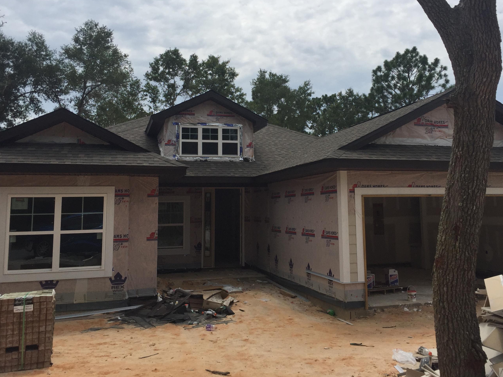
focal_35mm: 34
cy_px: 159
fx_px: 494
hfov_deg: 53.9
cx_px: 269
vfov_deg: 41.7
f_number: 2.2
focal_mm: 4.15
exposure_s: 1/5650
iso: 32
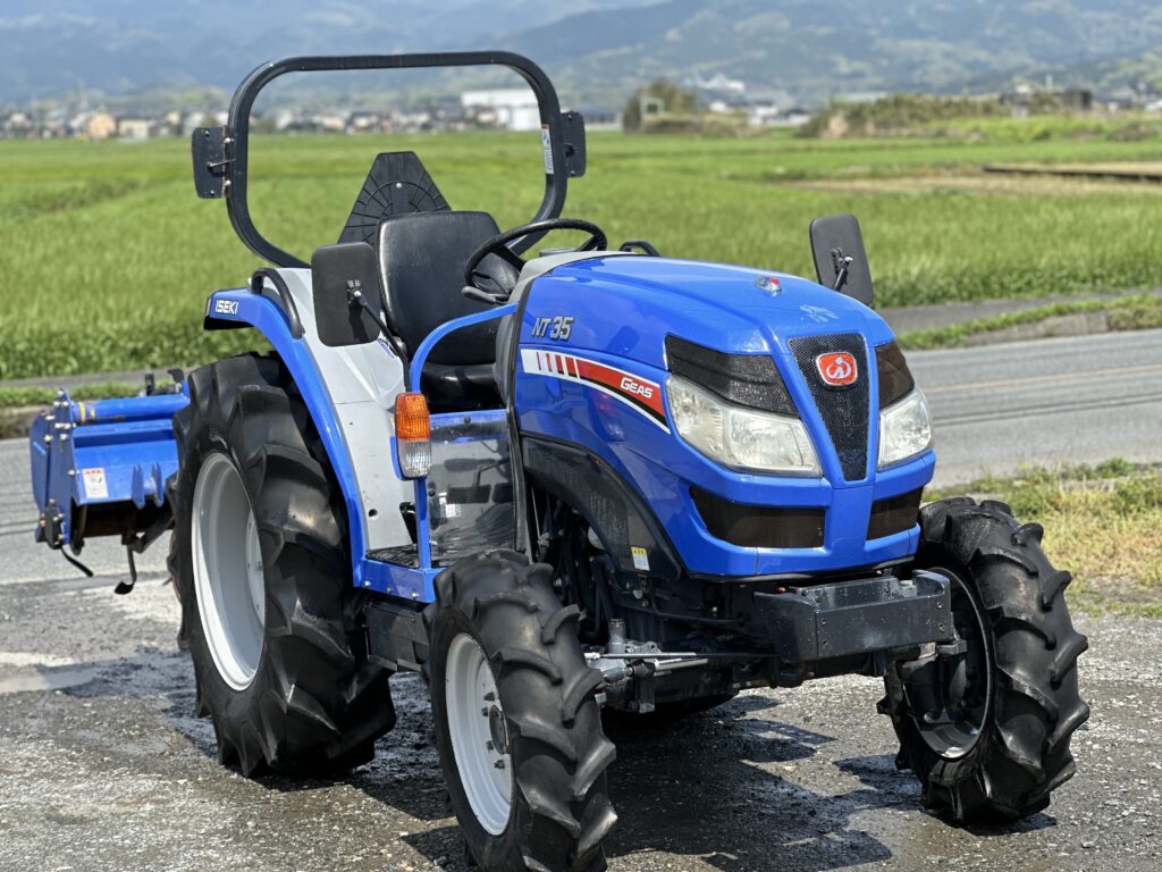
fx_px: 2585
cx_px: 581
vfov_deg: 19.1
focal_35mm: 77
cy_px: 436
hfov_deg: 25.3
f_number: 2.8
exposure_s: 1/525
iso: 32
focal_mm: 9
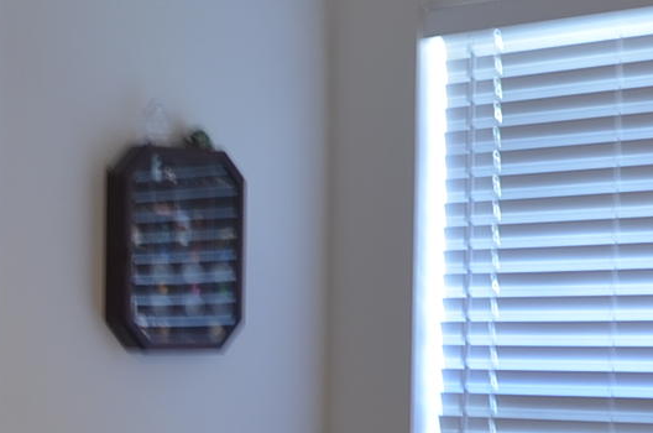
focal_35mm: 126
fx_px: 2281
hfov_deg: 15.7
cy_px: 543
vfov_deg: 10.6
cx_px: -131
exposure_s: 1/6
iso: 100
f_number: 3.5
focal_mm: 18
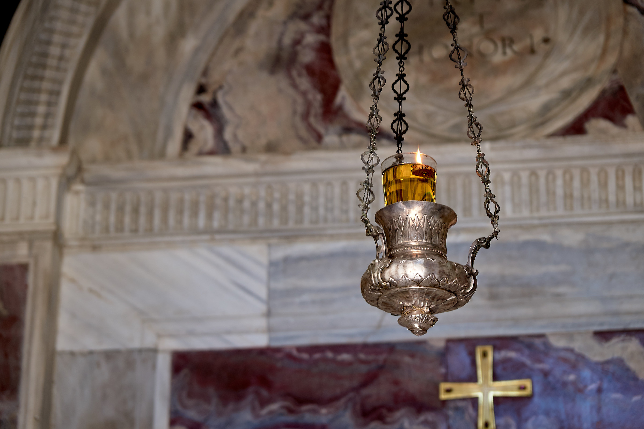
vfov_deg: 13.0
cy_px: 214
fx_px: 1877
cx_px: 322
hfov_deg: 19.5
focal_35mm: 105
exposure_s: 1/15
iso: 100
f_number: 4
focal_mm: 70
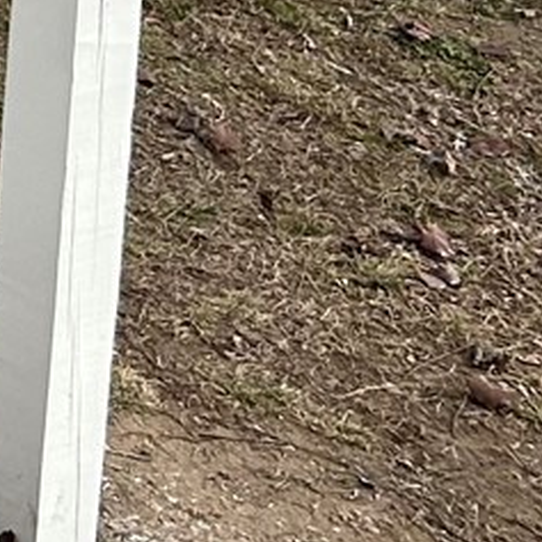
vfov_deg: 8.7
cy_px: -672
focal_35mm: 186
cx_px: -1059
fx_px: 3295
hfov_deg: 8.1
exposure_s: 1/2762
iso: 50
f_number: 1.5
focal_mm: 5.7
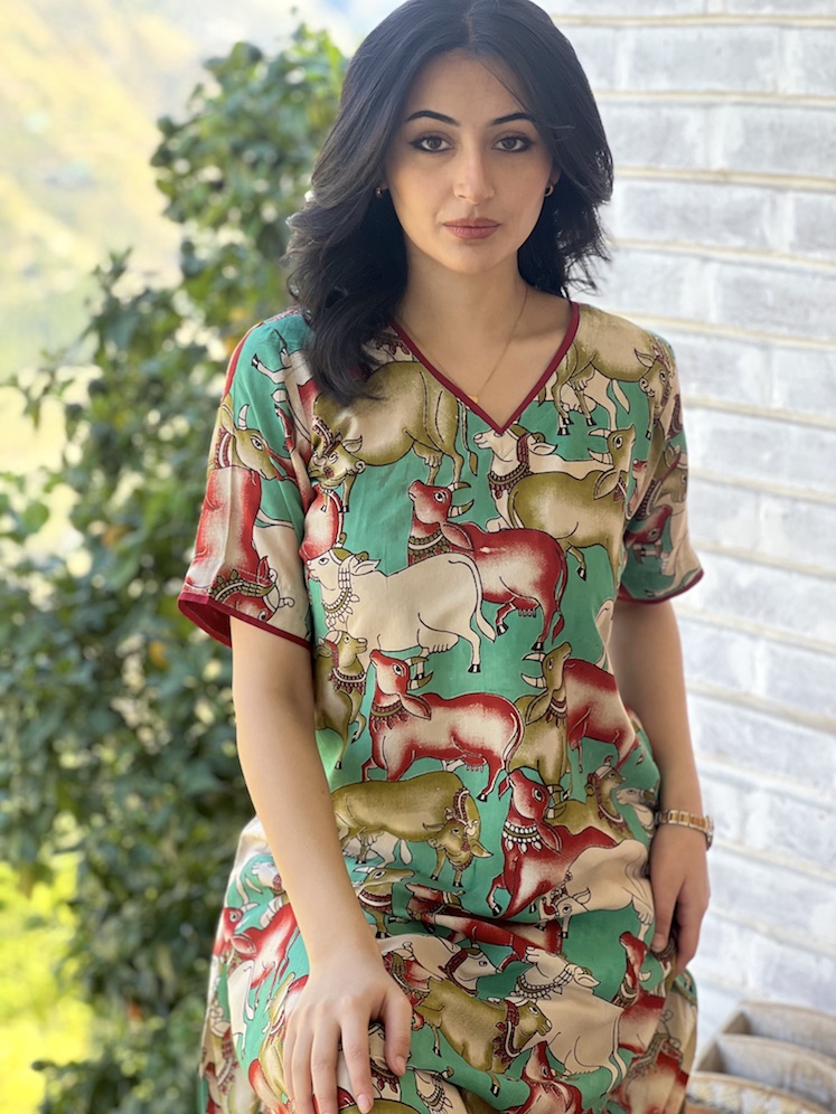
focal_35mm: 77
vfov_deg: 25.3
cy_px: 557
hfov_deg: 19.1
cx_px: 418
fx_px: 2479
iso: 100
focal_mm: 9
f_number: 2.8
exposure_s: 1/121
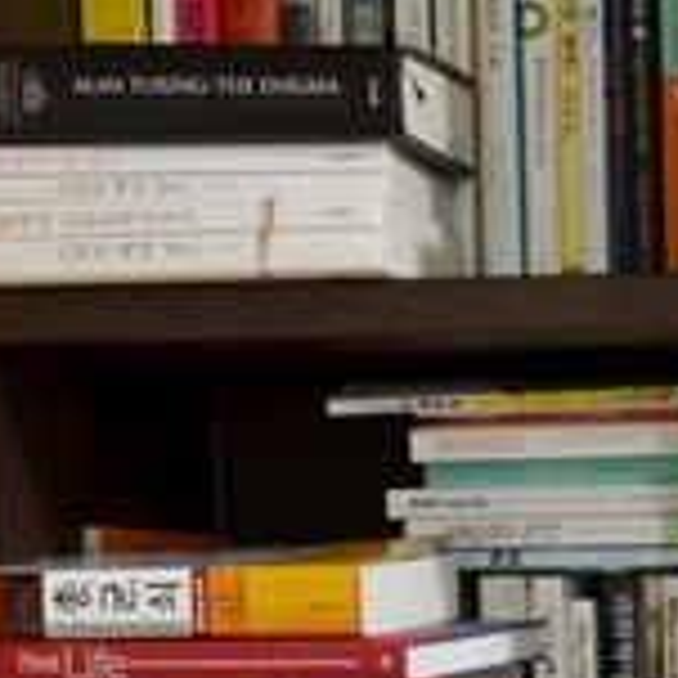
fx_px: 3014
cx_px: 1199
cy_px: 882
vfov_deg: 12.4
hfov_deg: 11.9
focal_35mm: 136
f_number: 7.1
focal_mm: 26
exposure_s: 1/10
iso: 800
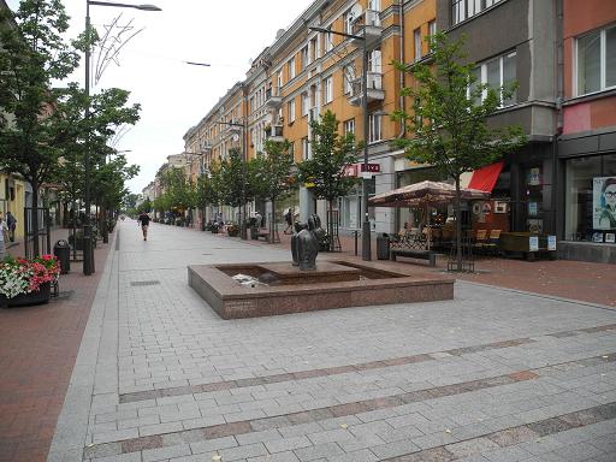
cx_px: 308
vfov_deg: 49.7
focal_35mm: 28
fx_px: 498
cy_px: 231
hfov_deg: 63.4
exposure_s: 1/500
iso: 100
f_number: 2.8
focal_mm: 6
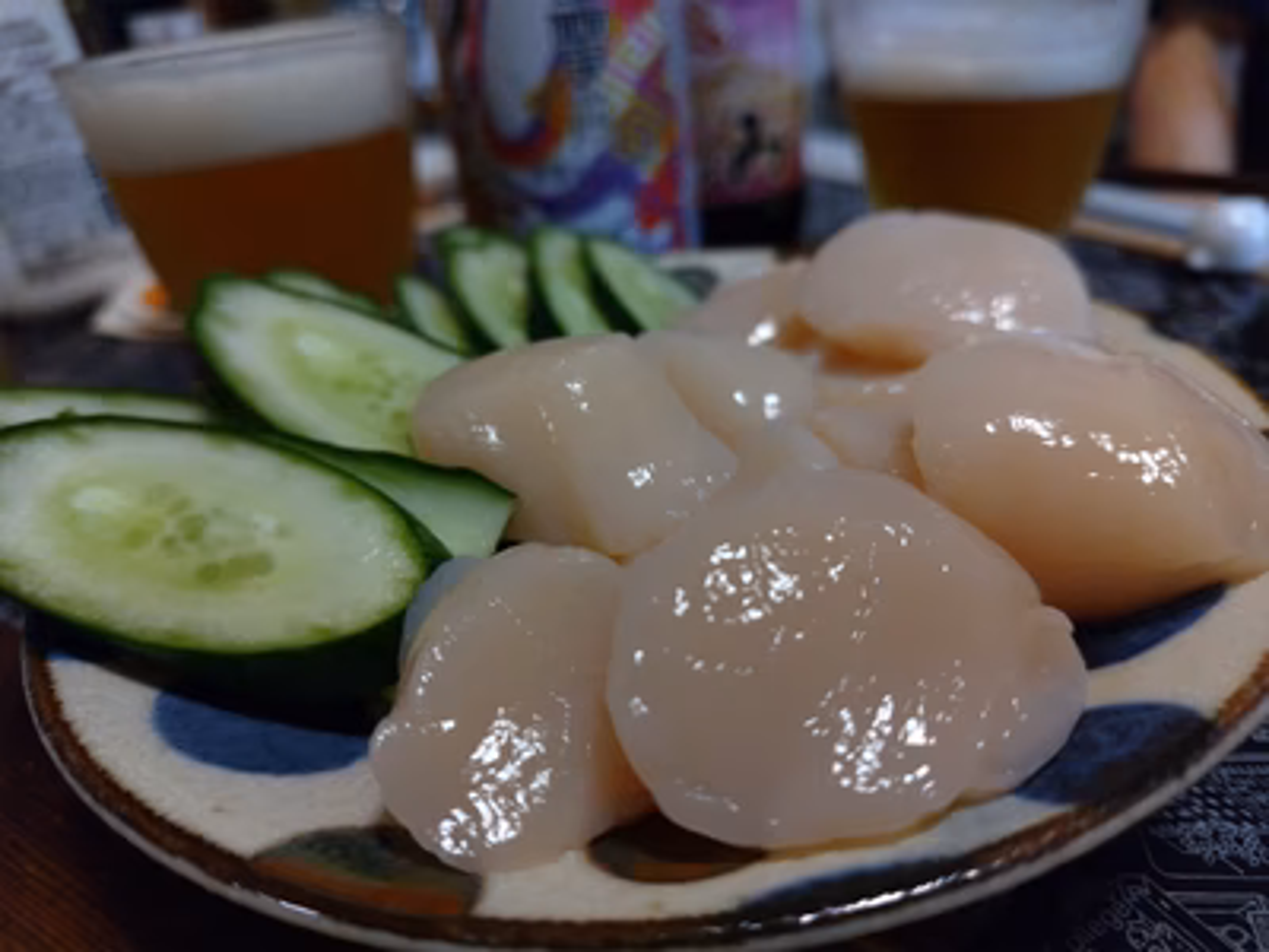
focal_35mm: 23
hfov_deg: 73.9
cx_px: 634
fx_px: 843
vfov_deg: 58.9
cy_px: 476
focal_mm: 5.5
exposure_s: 1/40
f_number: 1.9
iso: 819
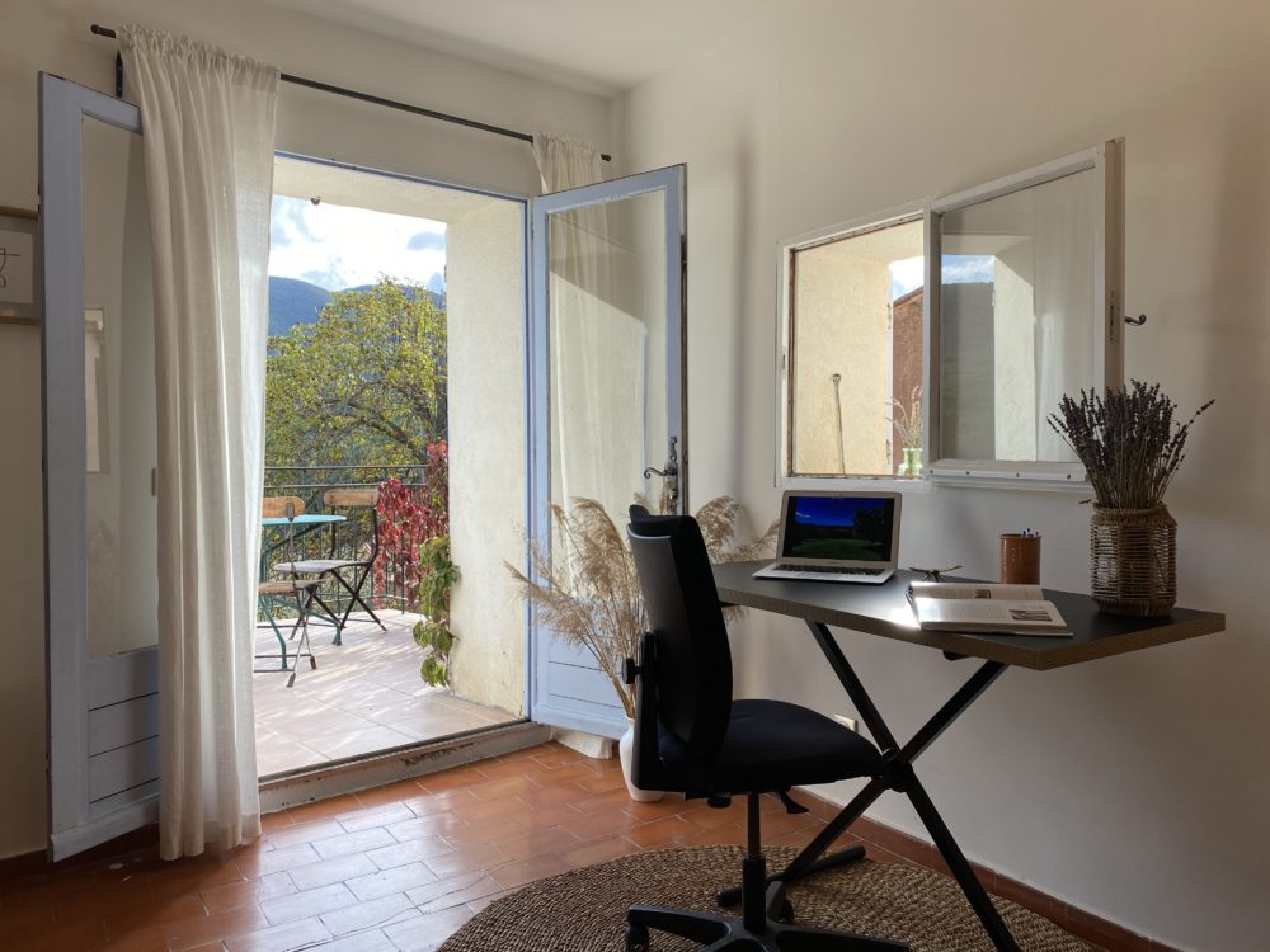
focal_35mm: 26
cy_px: 476
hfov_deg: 67.3
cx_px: 635
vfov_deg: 53.1
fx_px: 954
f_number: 1.8
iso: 32
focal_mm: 4.25
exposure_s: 1/288
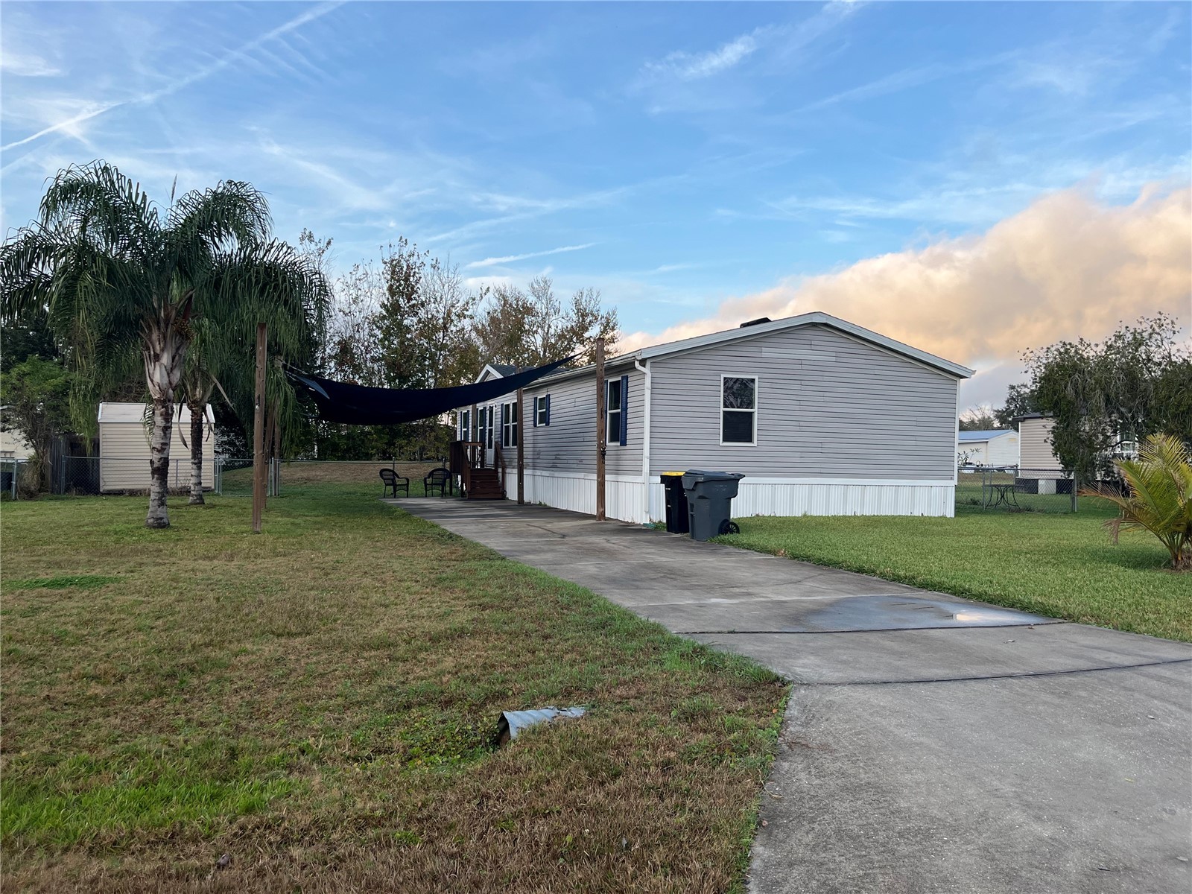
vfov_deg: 53.1
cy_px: 447
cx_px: 596
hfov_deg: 67.3
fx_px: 895
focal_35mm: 26
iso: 50
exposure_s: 1/891
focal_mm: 5.1
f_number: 1.6
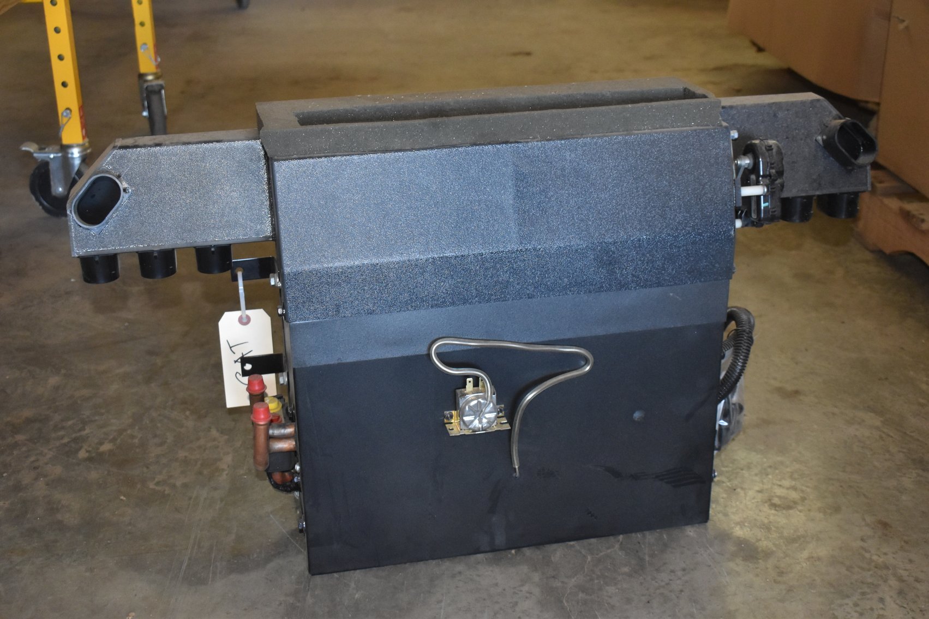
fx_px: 1161
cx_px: 464
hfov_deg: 43.6
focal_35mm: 45
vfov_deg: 29.9
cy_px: 310
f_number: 5.6
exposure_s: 1/60
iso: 2000
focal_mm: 30
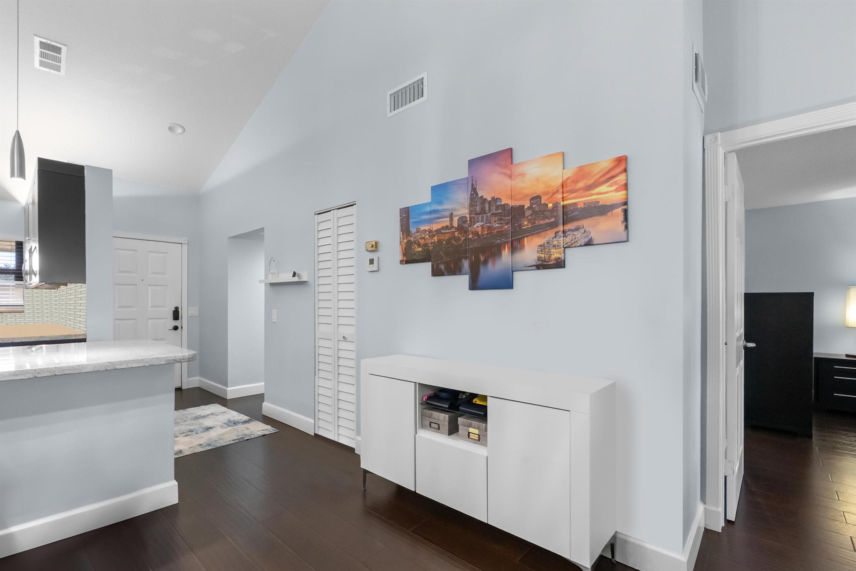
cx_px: 428
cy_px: 286
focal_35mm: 16
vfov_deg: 73.8
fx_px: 381
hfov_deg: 96.7
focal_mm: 16
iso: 6400
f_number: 9
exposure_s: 1/50
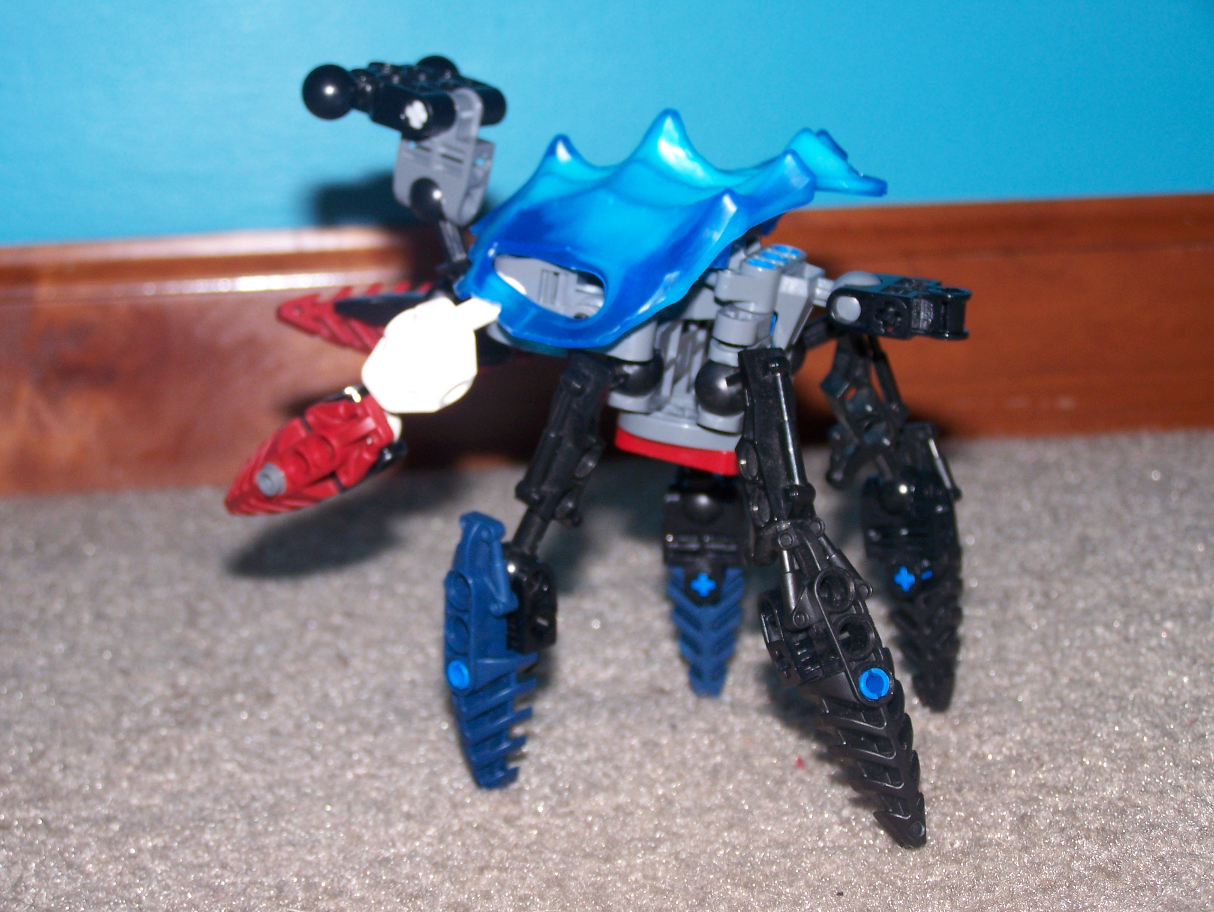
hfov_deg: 28.1
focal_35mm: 69
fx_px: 2422
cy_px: 456
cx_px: 607
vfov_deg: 21.3
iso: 80
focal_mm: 11.5
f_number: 3.2
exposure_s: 1/80
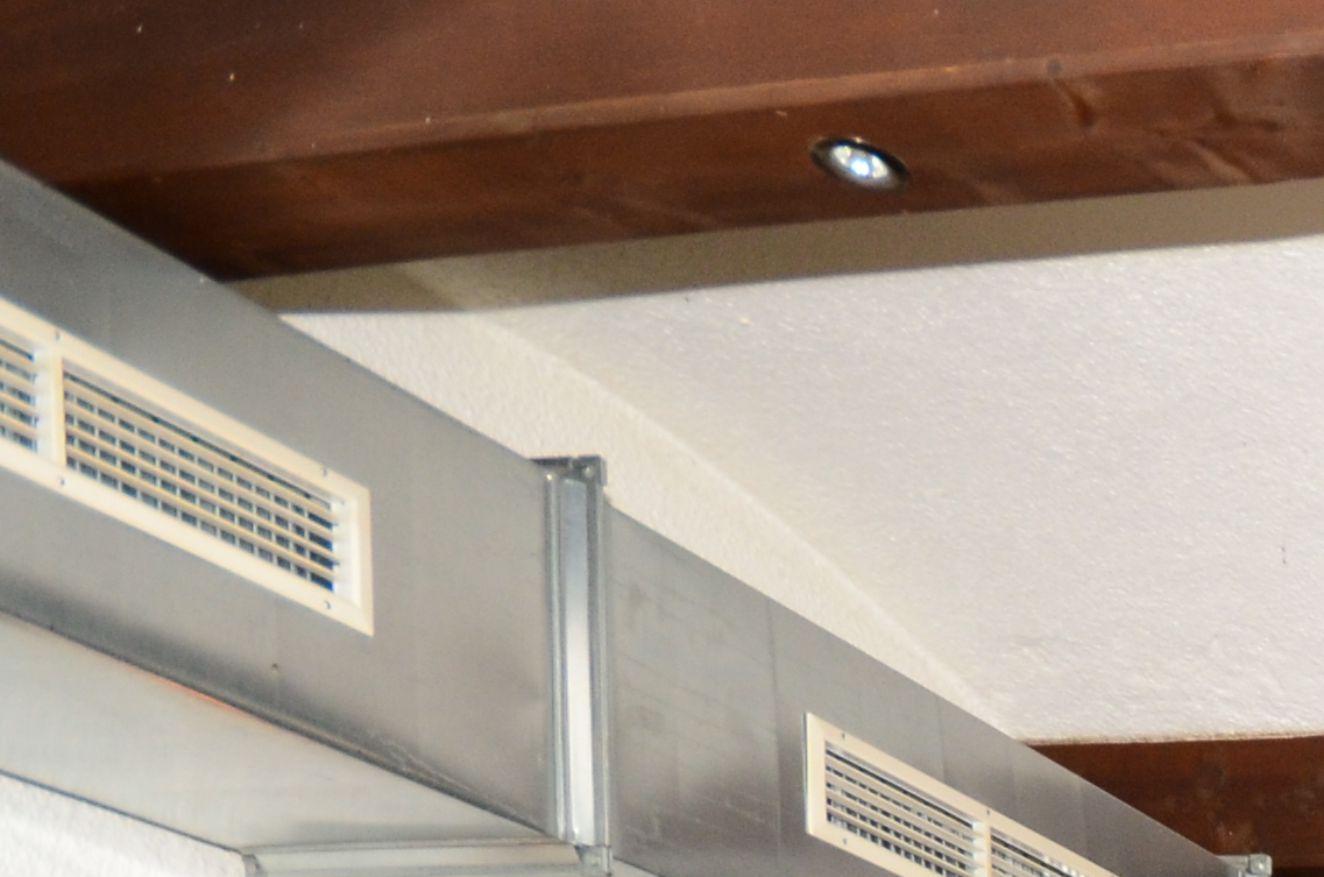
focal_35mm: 65
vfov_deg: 15.3
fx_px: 2386
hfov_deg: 20.1
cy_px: 1896
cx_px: 2497
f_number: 5.6
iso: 500
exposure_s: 1/125
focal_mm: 10
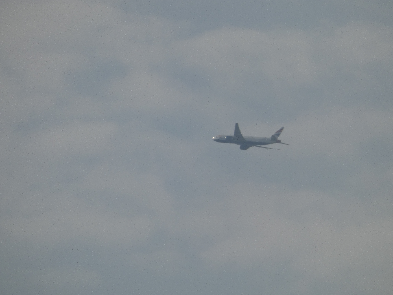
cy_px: 148
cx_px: 196
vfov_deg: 1.2
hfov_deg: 1.7
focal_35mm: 1200
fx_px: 13624
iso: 80
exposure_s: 1/800
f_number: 7.1
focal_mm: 215
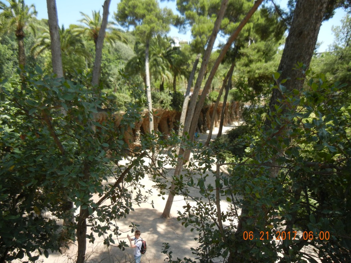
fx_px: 304
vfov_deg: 46.8
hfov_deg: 60.0
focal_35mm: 30
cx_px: 176
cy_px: 132
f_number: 3.5
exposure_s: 1/560
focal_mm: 5.4
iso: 160
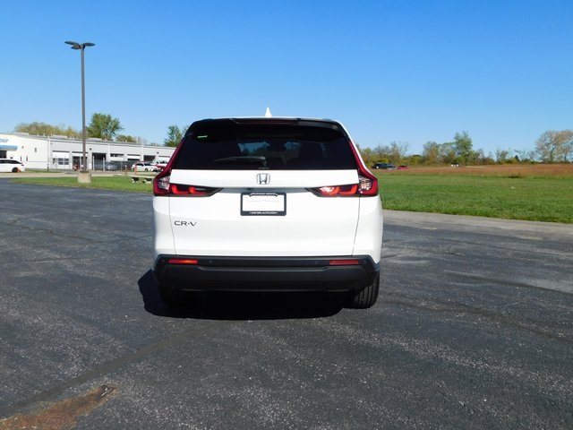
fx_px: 463
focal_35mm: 28
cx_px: 286
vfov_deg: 49.7
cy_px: 215
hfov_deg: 63.4
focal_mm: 4.9
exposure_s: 1/640
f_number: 6.4
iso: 125
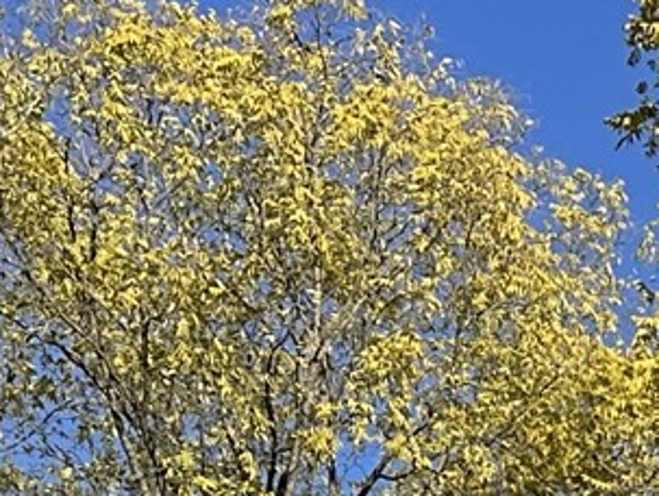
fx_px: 3088
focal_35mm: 162
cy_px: 1340
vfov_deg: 8.2
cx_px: 1348
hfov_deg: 11.0
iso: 80
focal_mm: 6.86
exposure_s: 1/7042
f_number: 1.78
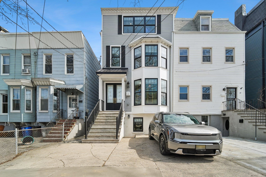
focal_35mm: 16
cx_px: 133
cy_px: 88
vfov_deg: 73.7
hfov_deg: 96.7
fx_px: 118
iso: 400
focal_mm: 16
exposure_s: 1/500
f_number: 8
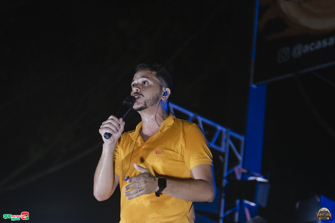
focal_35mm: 117
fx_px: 1089
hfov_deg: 17.5
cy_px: 112
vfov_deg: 11.7
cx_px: 168
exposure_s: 1/500
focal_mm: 78
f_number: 2.8
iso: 2500
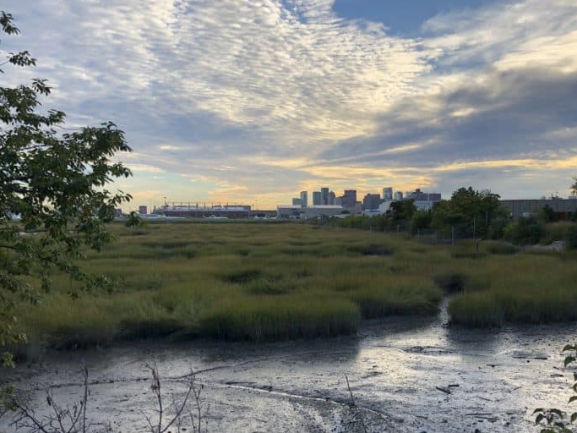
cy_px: 245
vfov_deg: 35.1
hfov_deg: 45.1
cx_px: 387
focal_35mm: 41
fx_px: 683
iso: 20
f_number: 1.8
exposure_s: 1/923
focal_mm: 3.99
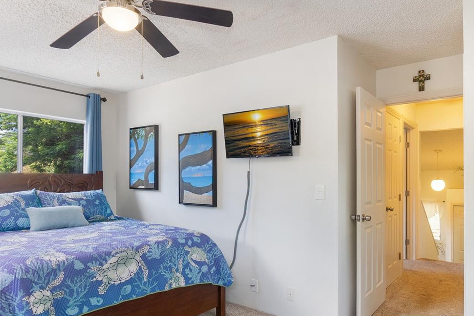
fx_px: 303
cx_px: 270
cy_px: 209
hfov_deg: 75.7
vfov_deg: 54.1
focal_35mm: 23
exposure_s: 1/10
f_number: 8
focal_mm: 10
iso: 320
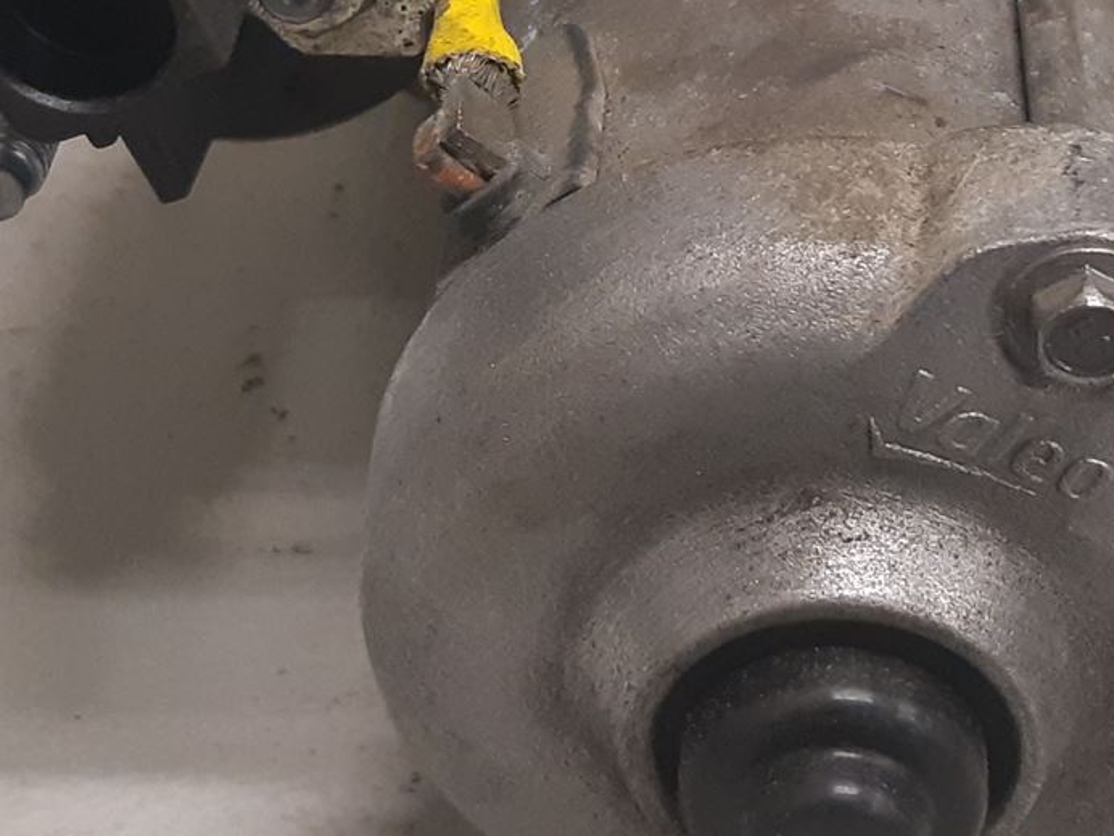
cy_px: 127
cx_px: 695
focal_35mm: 77
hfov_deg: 25.3
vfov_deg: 18.9
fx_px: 2478
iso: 250
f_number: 1.7
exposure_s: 1/50
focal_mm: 3.93
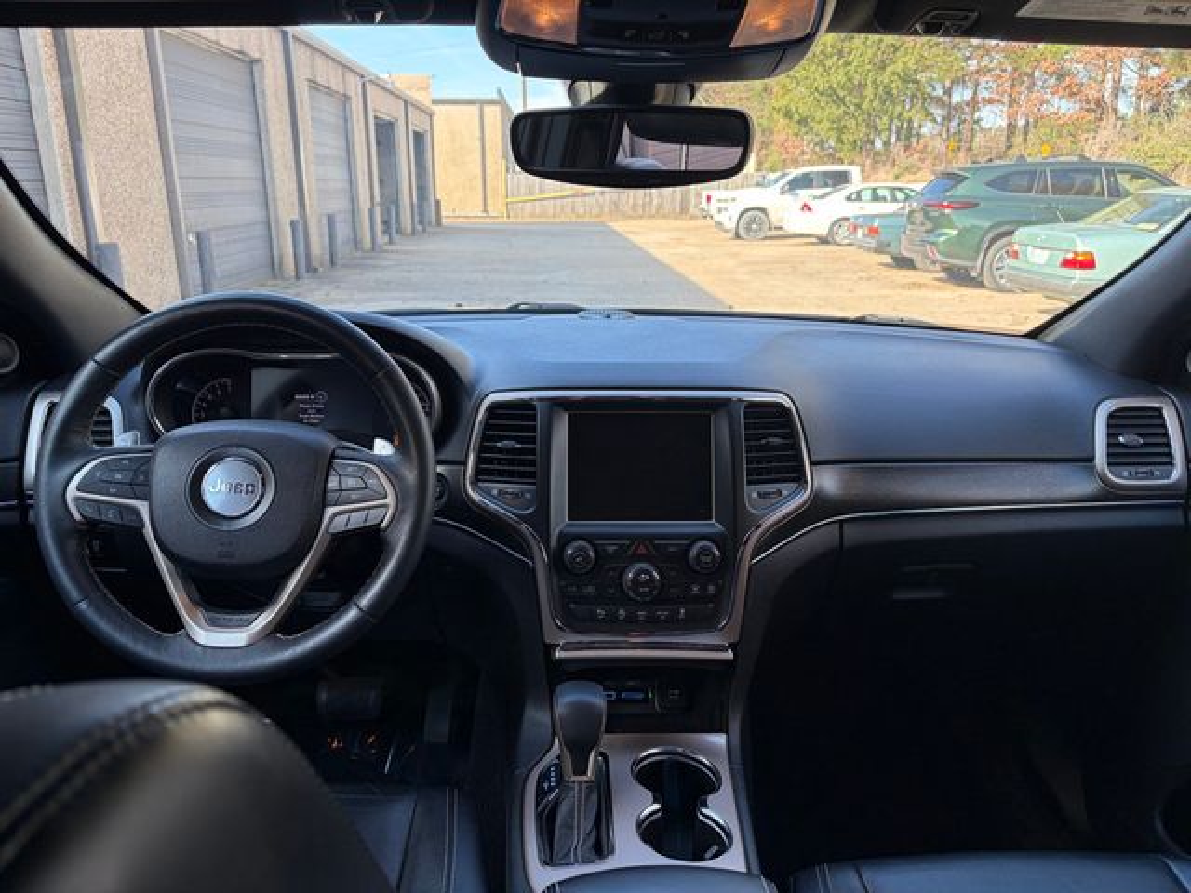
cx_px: 596
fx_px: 895
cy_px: 446
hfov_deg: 67.3
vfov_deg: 53.1
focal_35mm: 26
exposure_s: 1/176
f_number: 1.6
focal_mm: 5.96
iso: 40
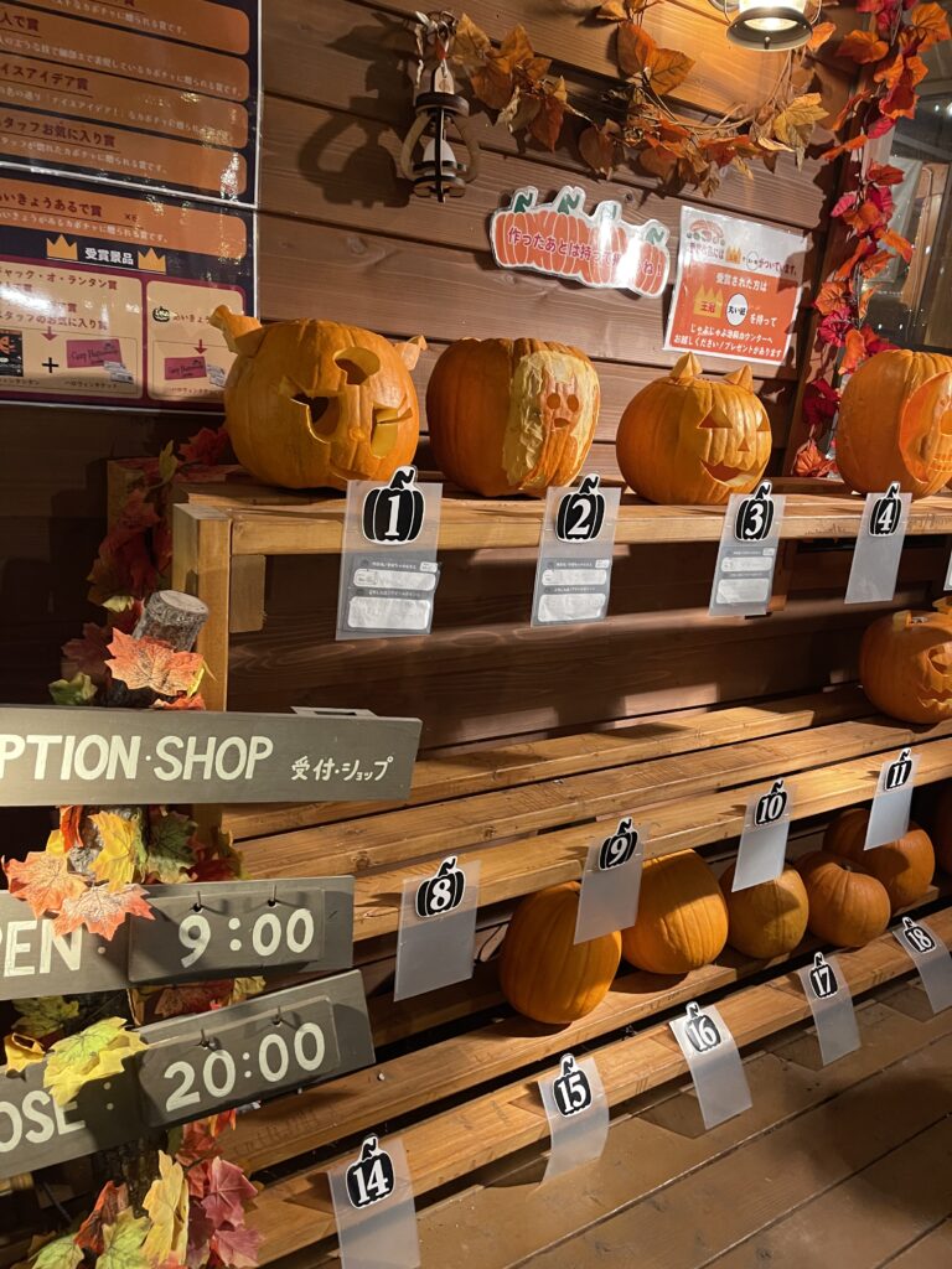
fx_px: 917
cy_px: 634
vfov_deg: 69.4
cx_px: 476
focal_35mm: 25
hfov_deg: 54.9
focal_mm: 5.1
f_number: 1.6
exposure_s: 1/50
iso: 320
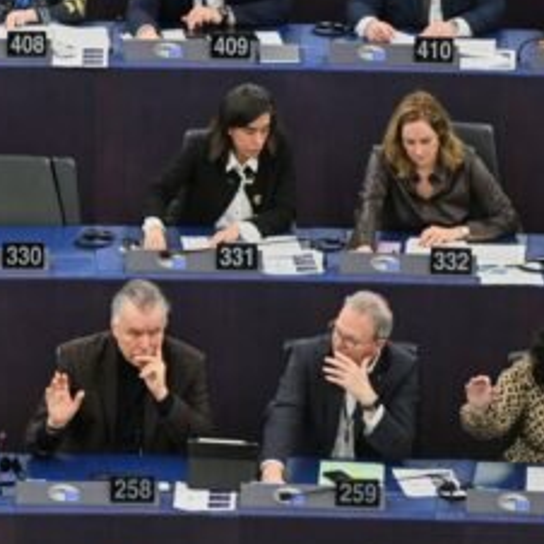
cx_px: 7
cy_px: 167
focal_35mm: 482
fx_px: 8570
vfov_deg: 3.6
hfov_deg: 3.6
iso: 1600
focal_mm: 200
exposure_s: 1/250
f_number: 3.2
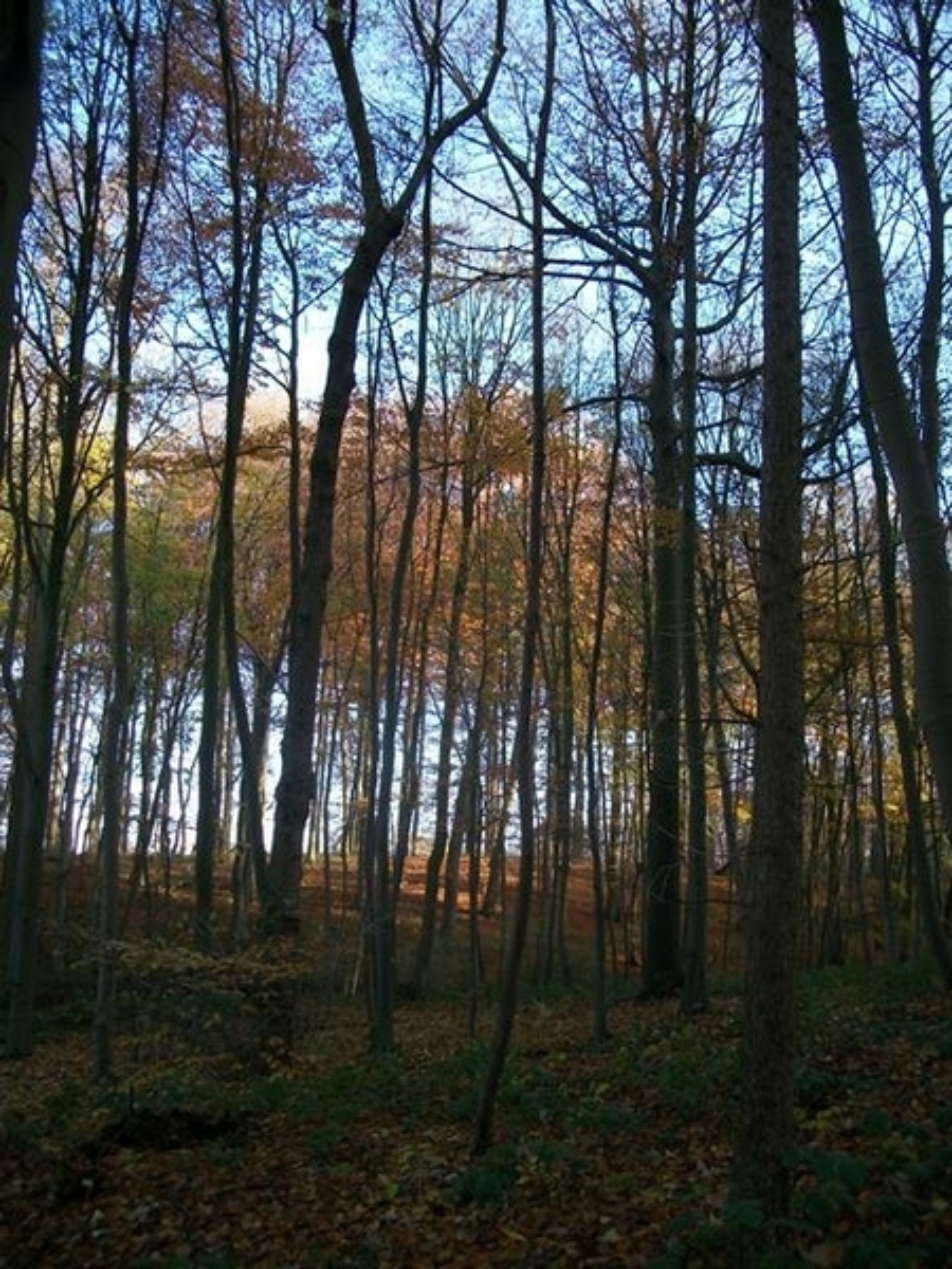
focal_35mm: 32
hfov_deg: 44.2
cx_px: 476
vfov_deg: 56.8
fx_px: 1173
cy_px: 634
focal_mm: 5.7
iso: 80
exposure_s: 1/125
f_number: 2.9
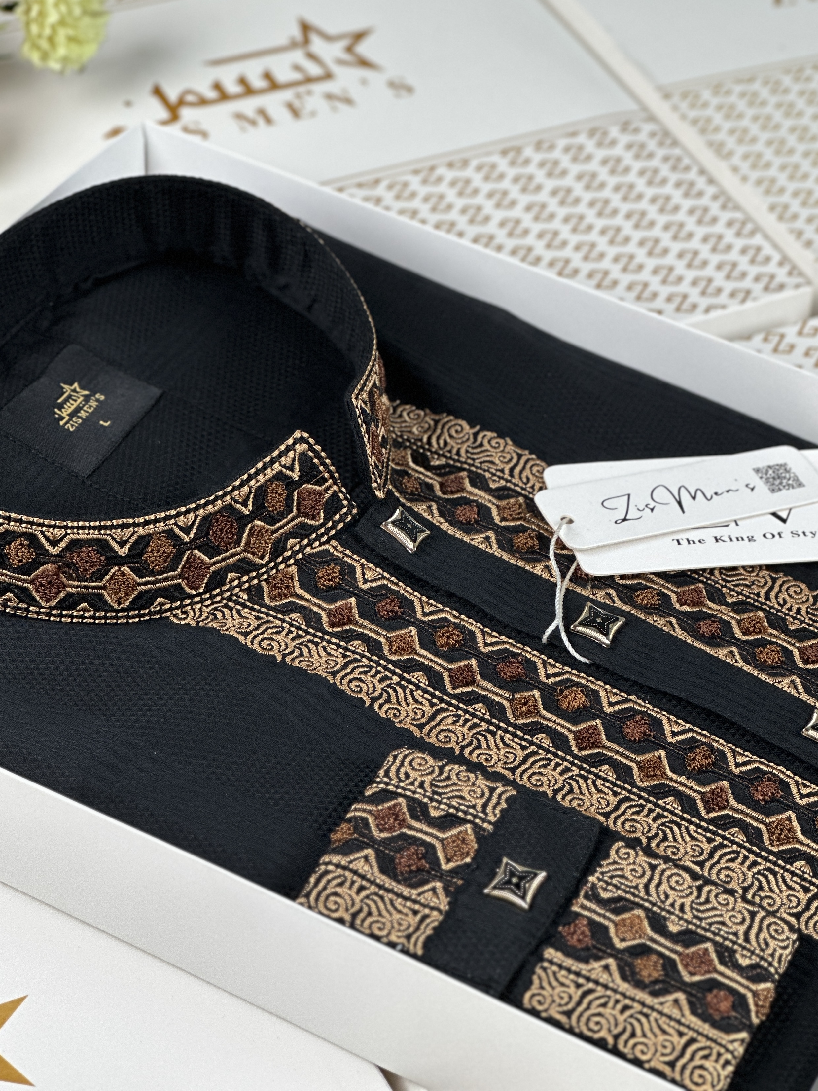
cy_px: 546
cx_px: 409
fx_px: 2426
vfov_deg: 25.3
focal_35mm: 77
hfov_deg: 19.1
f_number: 2.8
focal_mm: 9
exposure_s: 1/100
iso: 125
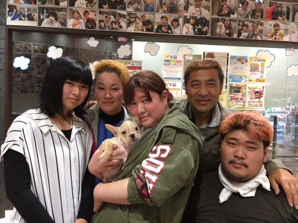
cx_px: 149
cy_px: 112
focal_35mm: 29
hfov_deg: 61.7
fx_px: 250
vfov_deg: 48.2
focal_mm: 4.15
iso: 80
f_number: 2.2
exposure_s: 1/30
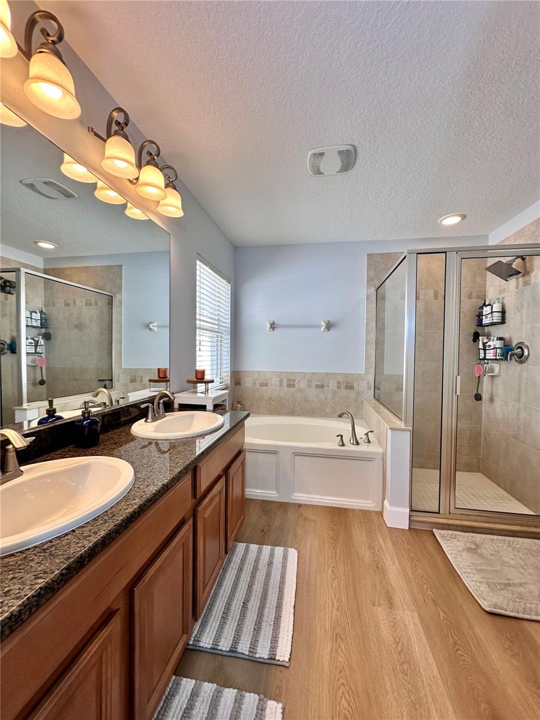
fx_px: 291
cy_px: 360
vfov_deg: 102.1
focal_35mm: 14
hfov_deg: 85.7
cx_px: 270
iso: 100
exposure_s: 1/120
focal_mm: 2.22
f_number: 2.2
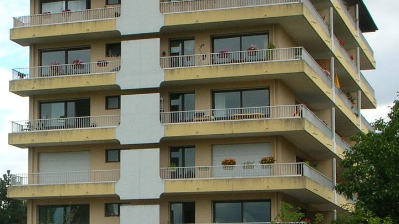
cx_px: 79
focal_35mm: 109
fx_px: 1153
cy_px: 199
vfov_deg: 11.0
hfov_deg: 19.4
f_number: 6.2
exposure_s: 1/140
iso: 50
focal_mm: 7.5
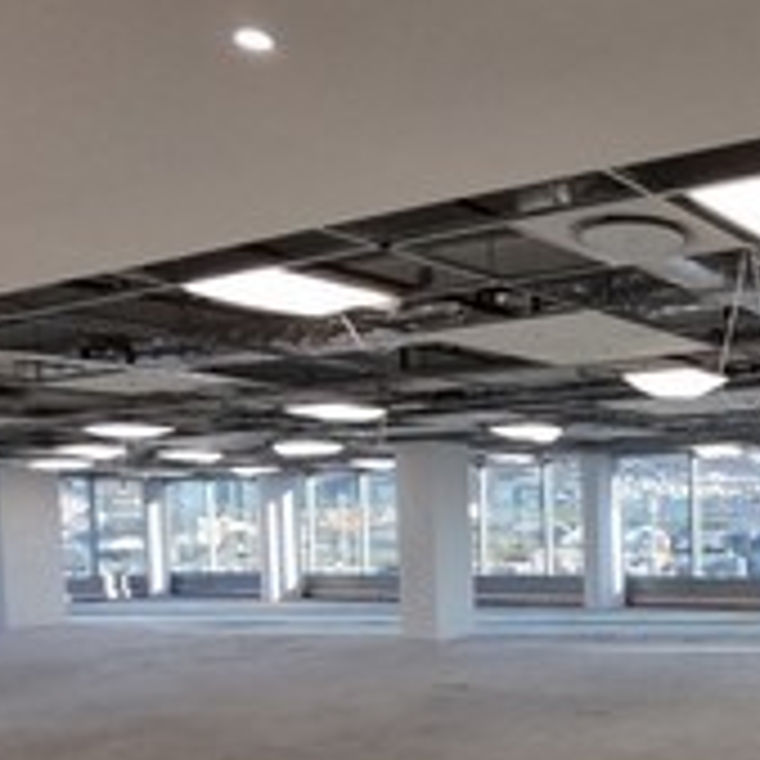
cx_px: 836
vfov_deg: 47.1
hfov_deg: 39.6
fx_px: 845
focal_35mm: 34
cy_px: 546
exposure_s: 1/100
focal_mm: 2.2
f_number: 2.2
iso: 80
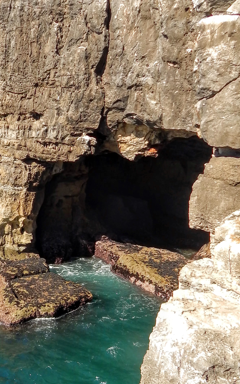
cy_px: 269
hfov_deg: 23.1
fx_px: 555
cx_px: -15
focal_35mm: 53
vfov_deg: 37.6
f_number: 3
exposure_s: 1/800
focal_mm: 4
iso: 125
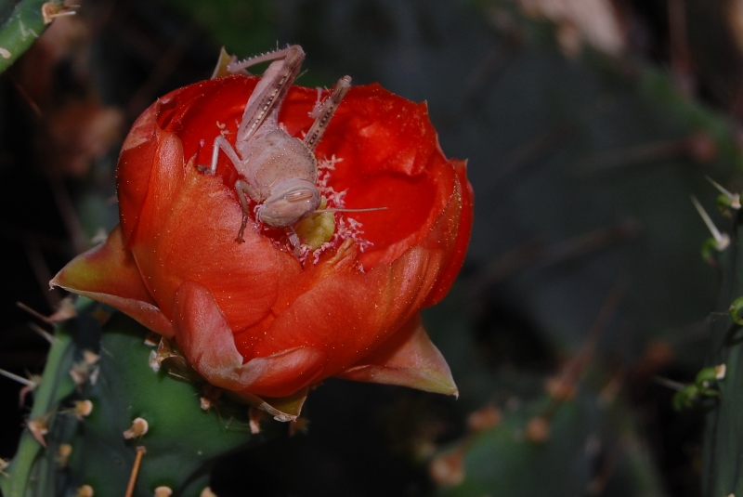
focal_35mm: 82
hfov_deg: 24.6
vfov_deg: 16.6
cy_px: 248
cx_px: 372
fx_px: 1704
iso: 200
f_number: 5.6
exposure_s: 1/125
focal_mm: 55
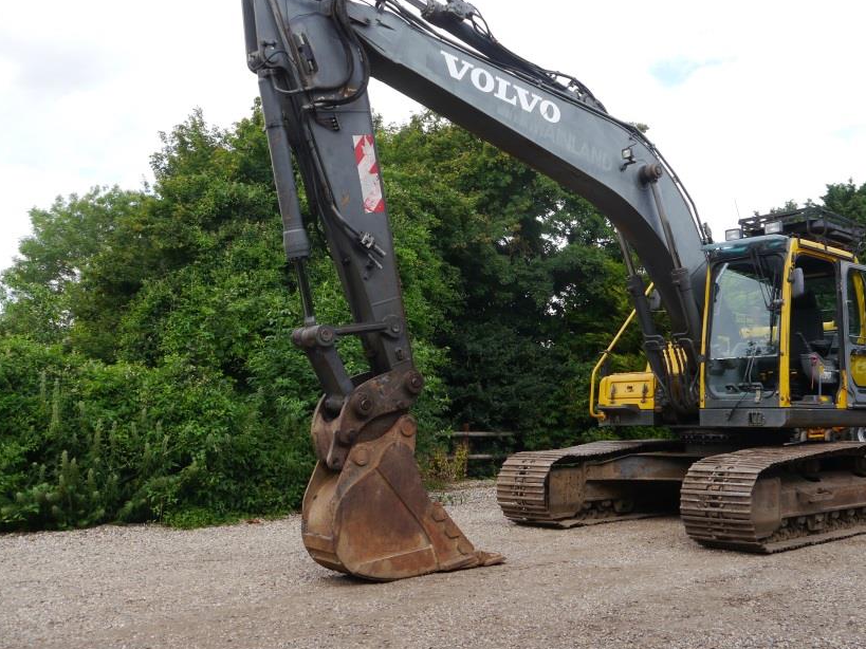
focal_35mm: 35
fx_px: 875
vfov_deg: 40.5
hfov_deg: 52.1
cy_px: 265
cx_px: 536
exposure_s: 1/250
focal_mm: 14
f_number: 6.3
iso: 160
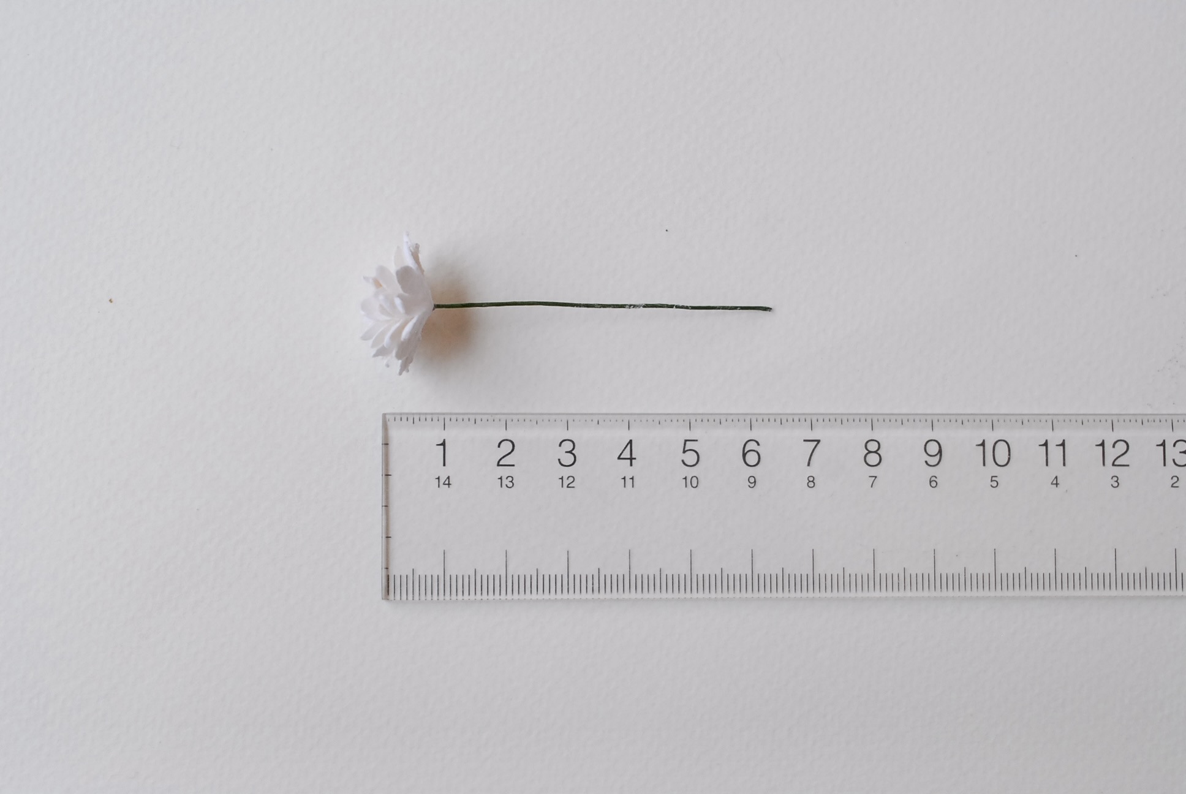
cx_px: 593
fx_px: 1979
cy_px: 397
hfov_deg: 33.4
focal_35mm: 60
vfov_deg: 22.7
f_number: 5.6
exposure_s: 1/200
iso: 640
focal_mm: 40
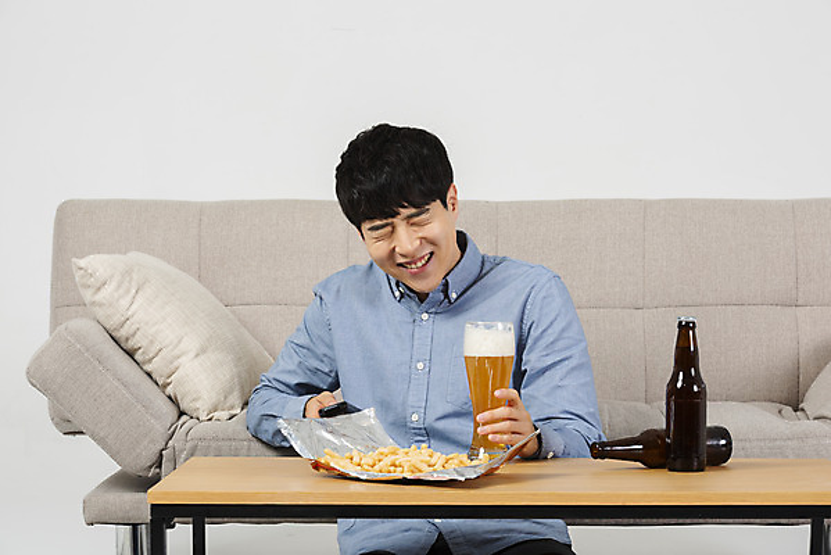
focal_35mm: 110
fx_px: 2540
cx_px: 416
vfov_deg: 12.5
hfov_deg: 18.6
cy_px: 278
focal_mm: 110
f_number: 11
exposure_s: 1/125
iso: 100
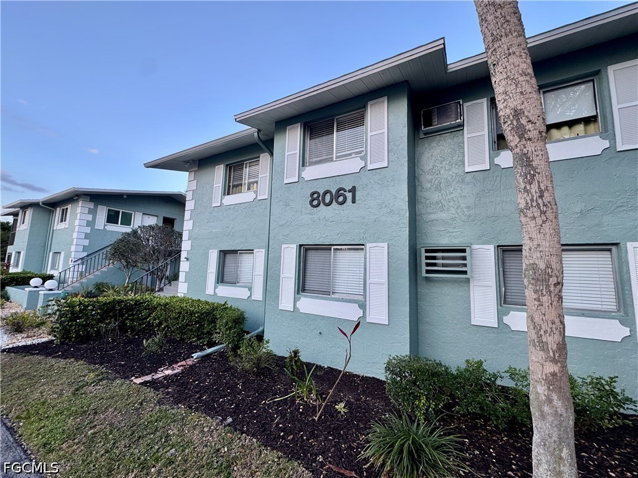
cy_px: 239
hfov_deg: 102.1
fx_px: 258
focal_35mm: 14
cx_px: 319
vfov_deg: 85.7
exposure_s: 1/195
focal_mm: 2.22
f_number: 2.2
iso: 40
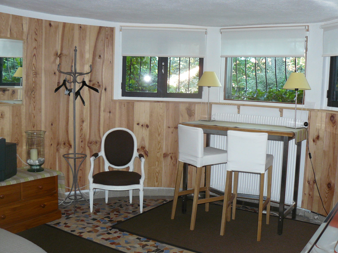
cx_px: 173
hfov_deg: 49.0
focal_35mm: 38
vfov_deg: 37.7
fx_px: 371
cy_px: 120
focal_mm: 6
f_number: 2.8
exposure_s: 1/30
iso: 200
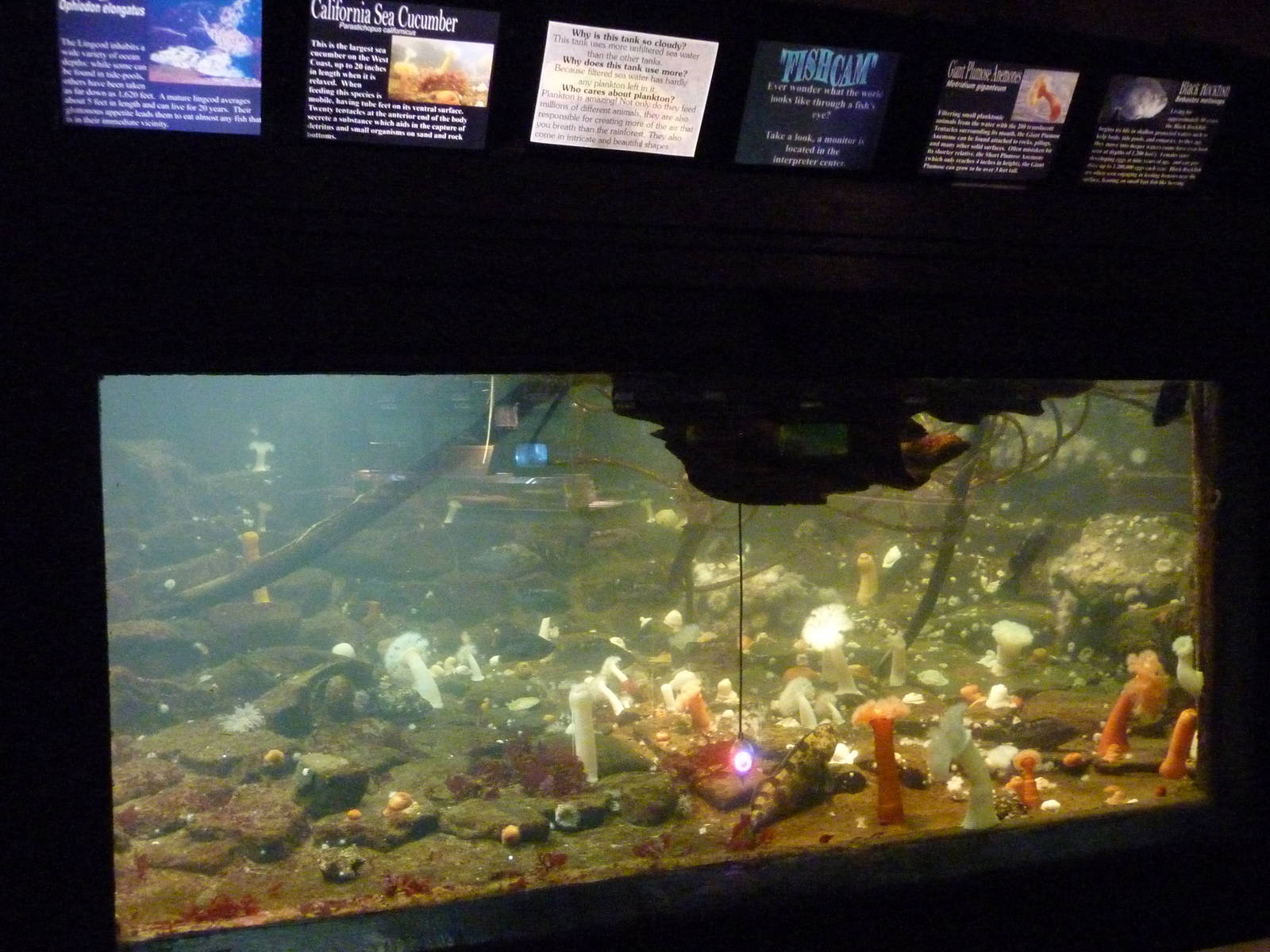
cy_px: 476
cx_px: 635
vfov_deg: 40.7
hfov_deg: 52.6
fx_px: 1284
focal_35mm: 35
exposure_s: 1/8
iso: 1000
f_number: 3.5
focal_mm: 5.7
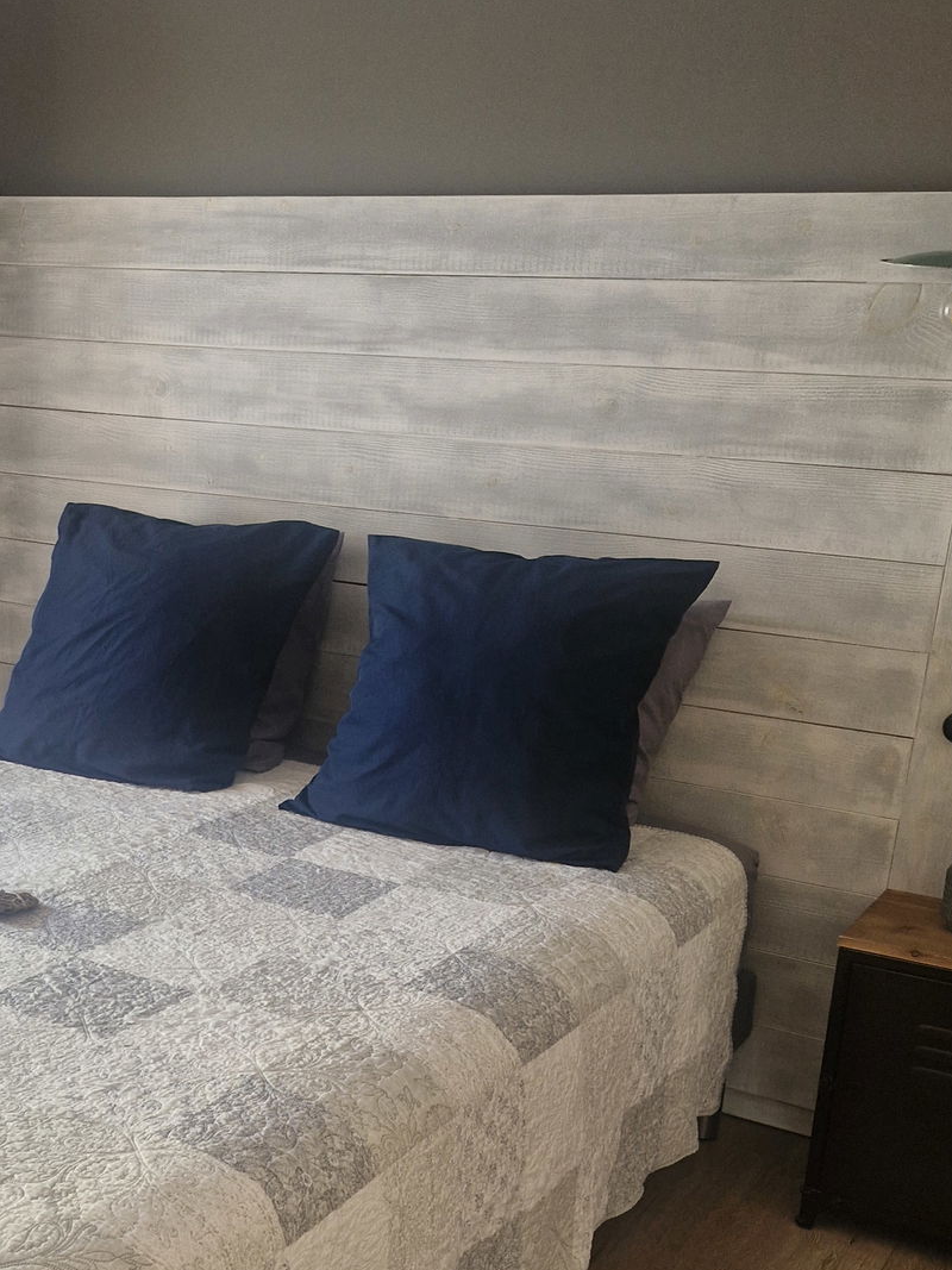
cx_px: 151
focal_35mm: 46
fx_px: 1687
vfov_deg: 40.5
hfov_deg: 30.5
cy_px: 891
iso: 160
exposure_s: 1/100
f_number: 1.8
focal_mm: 5.54
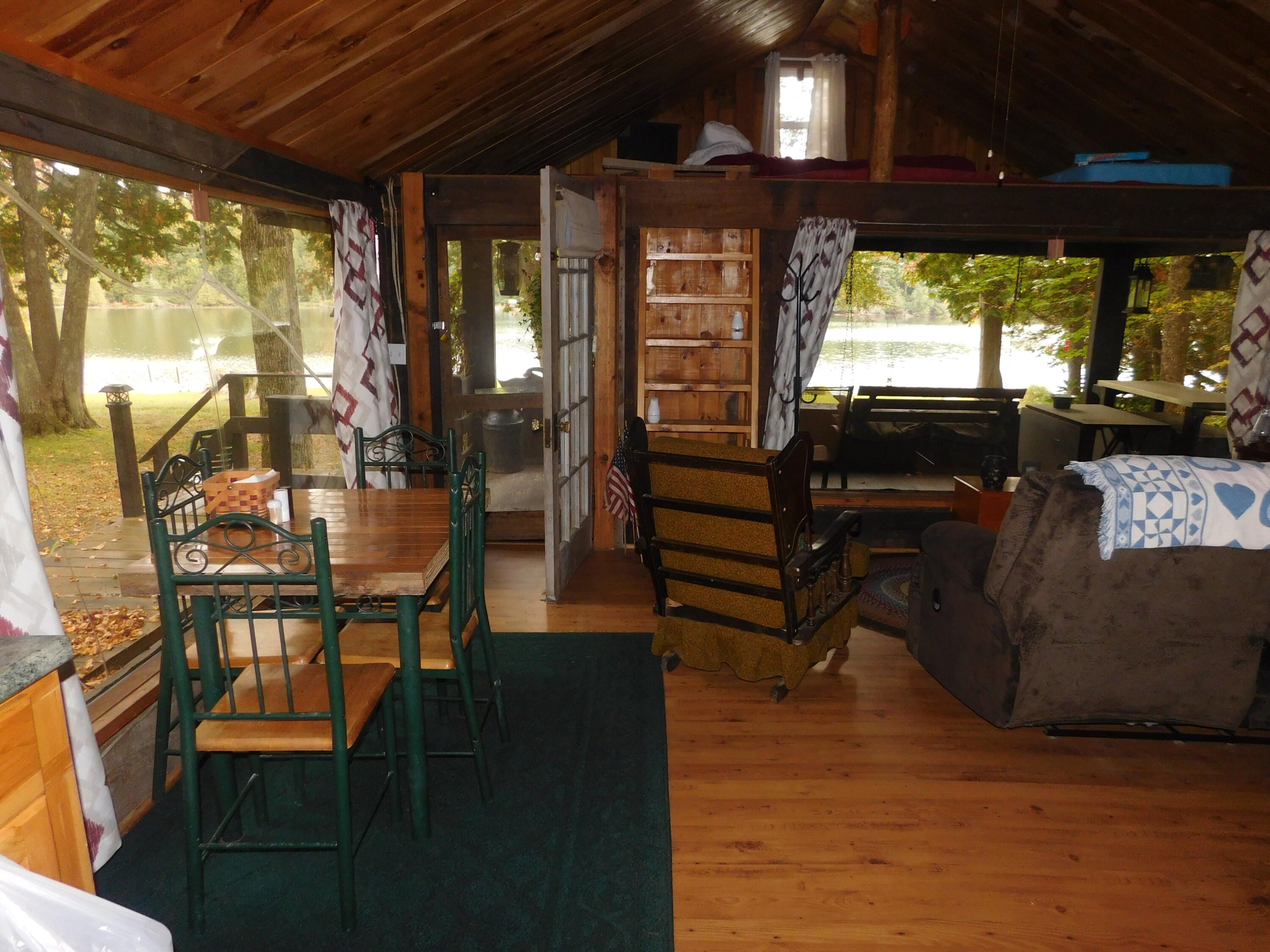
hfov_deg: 73.9
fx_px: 844
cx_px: 635
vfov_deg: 58.9
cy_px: 476
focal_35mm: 23
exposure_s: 1/30
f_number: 3
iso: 200
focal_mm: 4
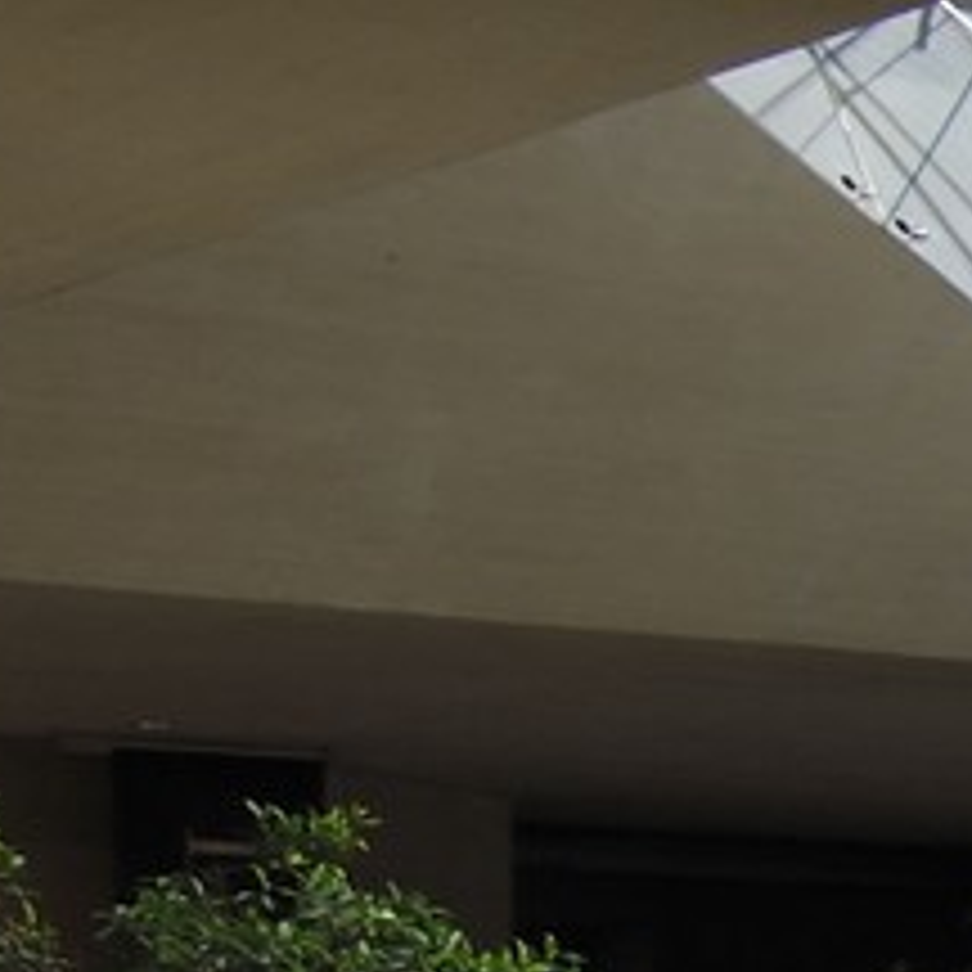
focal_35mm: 189
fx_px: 6004
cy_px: 1296
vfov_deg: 9.1
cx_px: 3316
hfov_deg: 7.6
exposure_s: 1/60
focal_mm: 20
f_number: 6.3
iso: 160
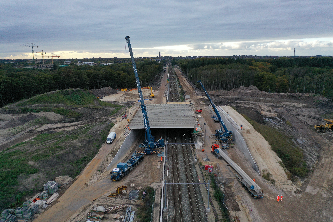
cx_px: 166
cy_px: 111
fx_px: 259
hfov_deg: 65.5
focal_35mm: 28
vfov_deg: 46.4
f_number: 2.8
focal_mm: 10.26
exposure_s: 1/50
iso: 200
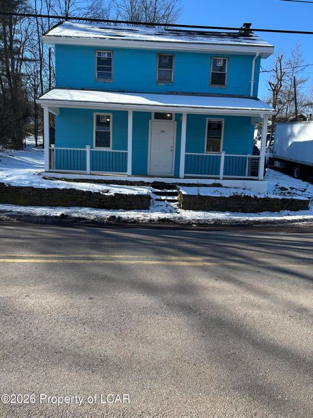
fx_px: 314
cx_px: 156
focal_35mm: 26
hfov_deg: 53.0
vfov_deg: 67.3
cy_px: 209
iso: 50
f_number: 1.5
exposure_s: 1/2045
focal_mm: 5.7
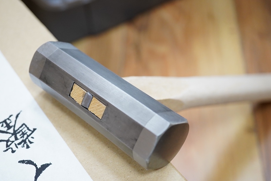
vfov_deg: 24.6
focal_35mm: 55
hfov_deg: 36.1
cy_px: 99
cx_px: 106
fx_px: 414
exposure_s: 1/160
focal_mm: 30
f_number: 6.3
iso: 2500
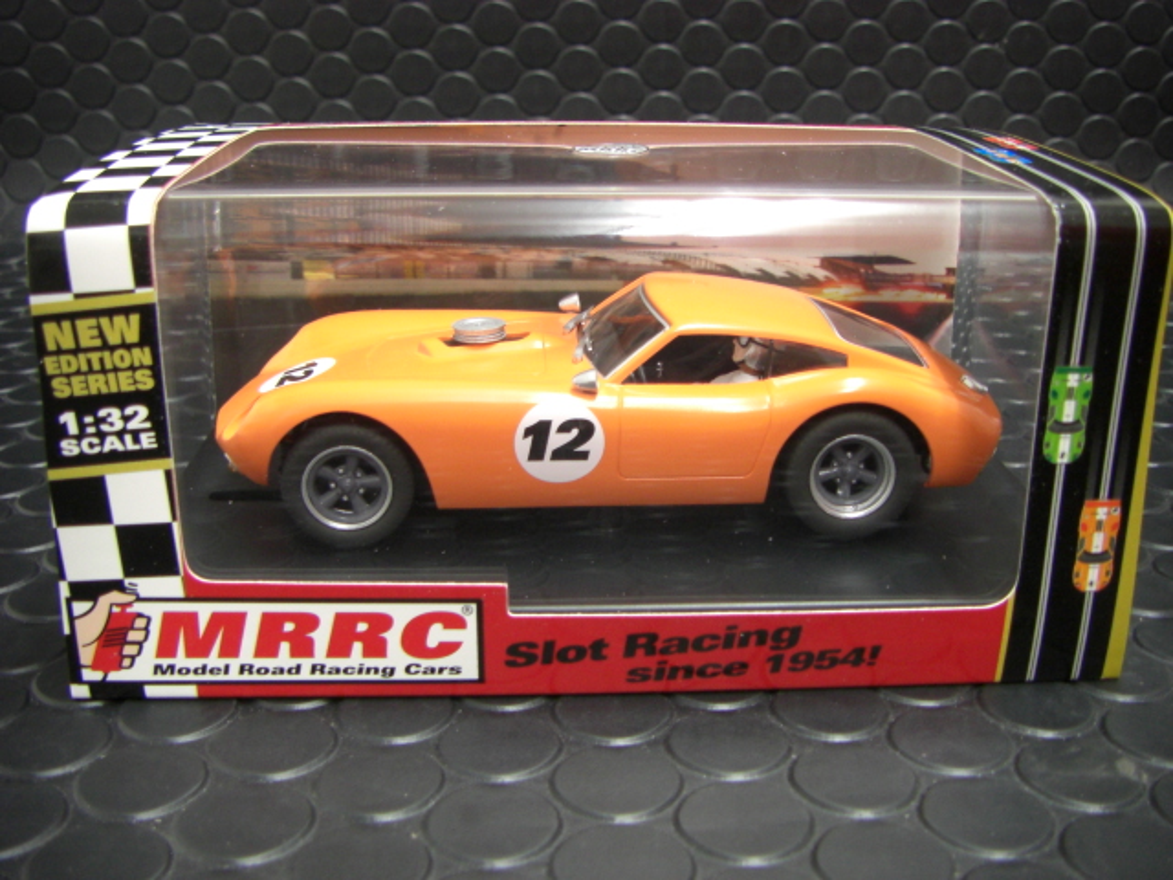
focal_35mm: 38
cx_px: 586
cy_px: 440
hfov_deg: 49.0
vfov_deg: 37.7
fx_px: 1288
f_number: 3.4
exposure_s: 1/13
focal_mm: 6.3
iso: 200
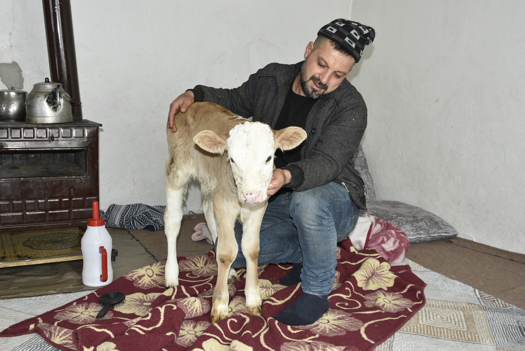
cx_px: 262
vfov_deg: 36.9
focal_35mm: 36
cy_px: 176
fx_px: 525
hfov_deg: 53.1
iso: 1000
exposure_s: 1/80
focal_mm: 24
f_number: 5
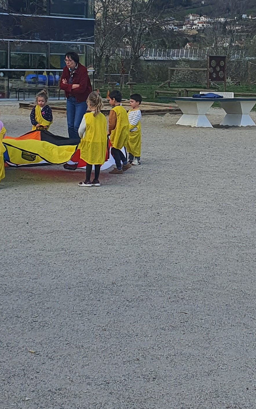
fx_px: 882
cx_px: 181
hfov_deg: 16.5
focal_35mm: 79
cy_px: 121
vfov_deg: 25.9
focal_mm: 4.32
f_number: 2.4
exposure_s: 1/1156
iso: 50
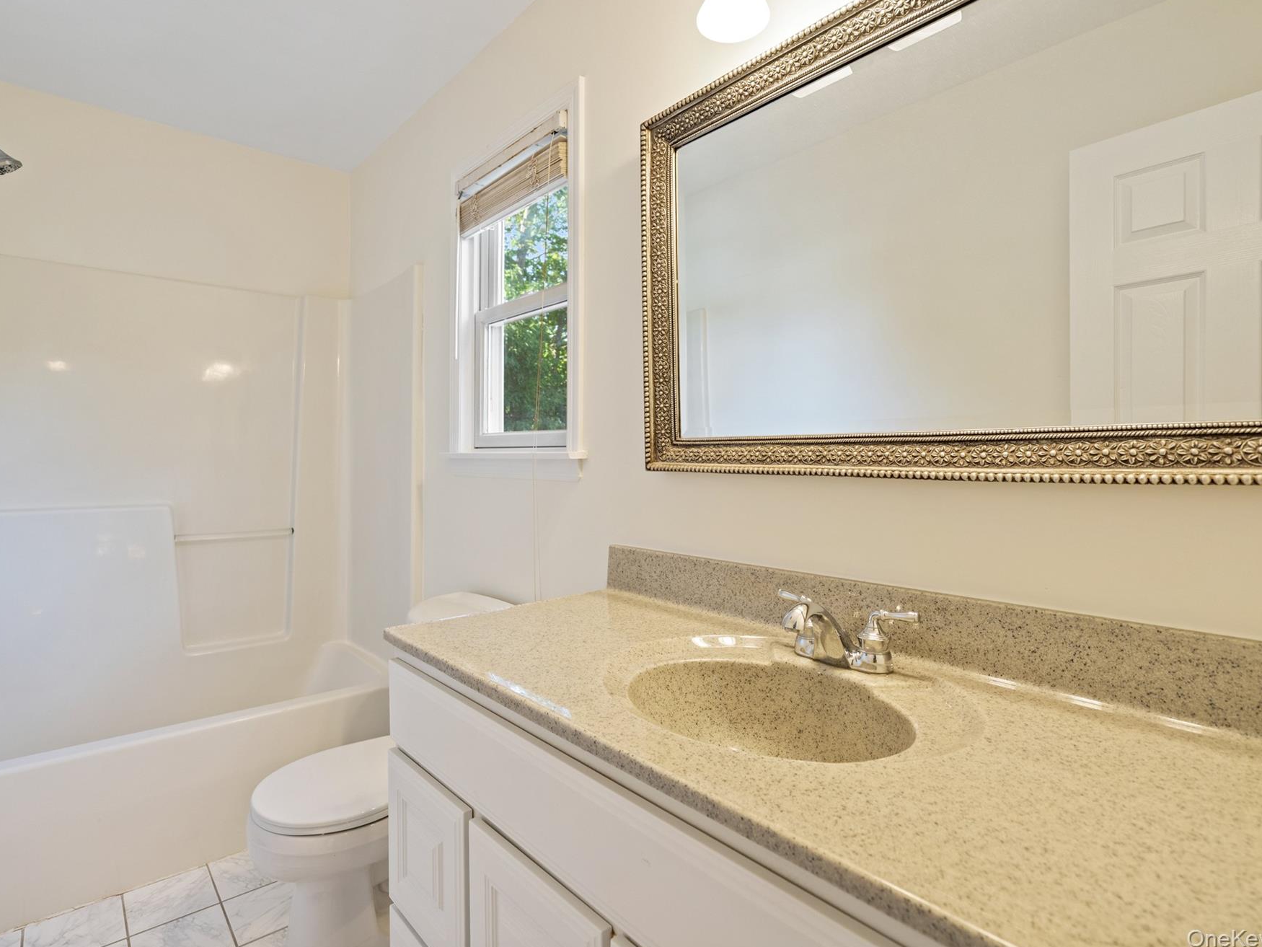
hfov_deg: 87.7
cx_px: 595
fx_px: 656
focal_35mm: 18
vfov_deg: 71.6
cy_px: 463
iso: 640
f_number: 5.6
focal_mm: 16
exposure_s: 1/10
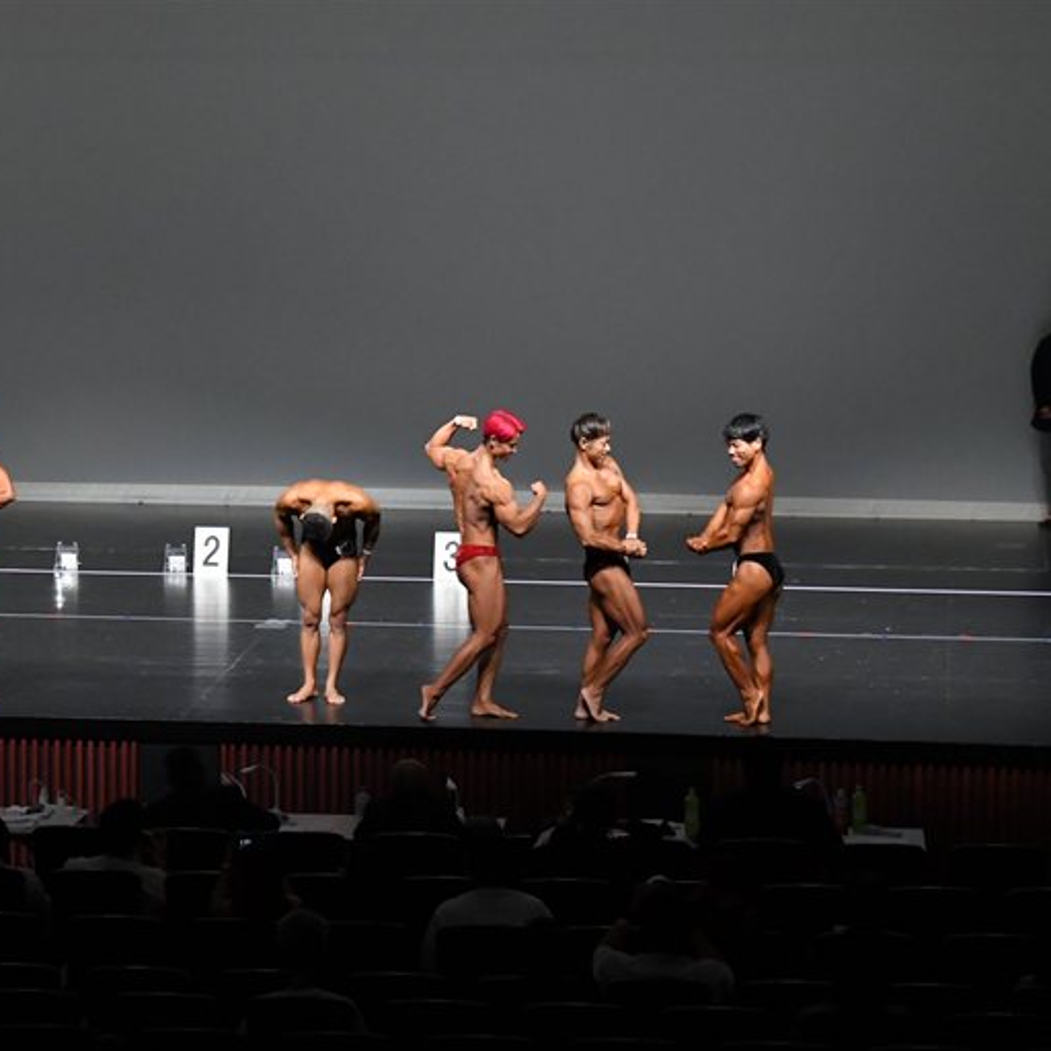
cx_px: 272
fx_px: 4637
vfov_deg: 12.9
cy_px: 528
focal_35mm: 135
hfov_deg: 12.9
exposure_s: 1/400
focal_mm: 70
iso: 5000
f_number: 5.6
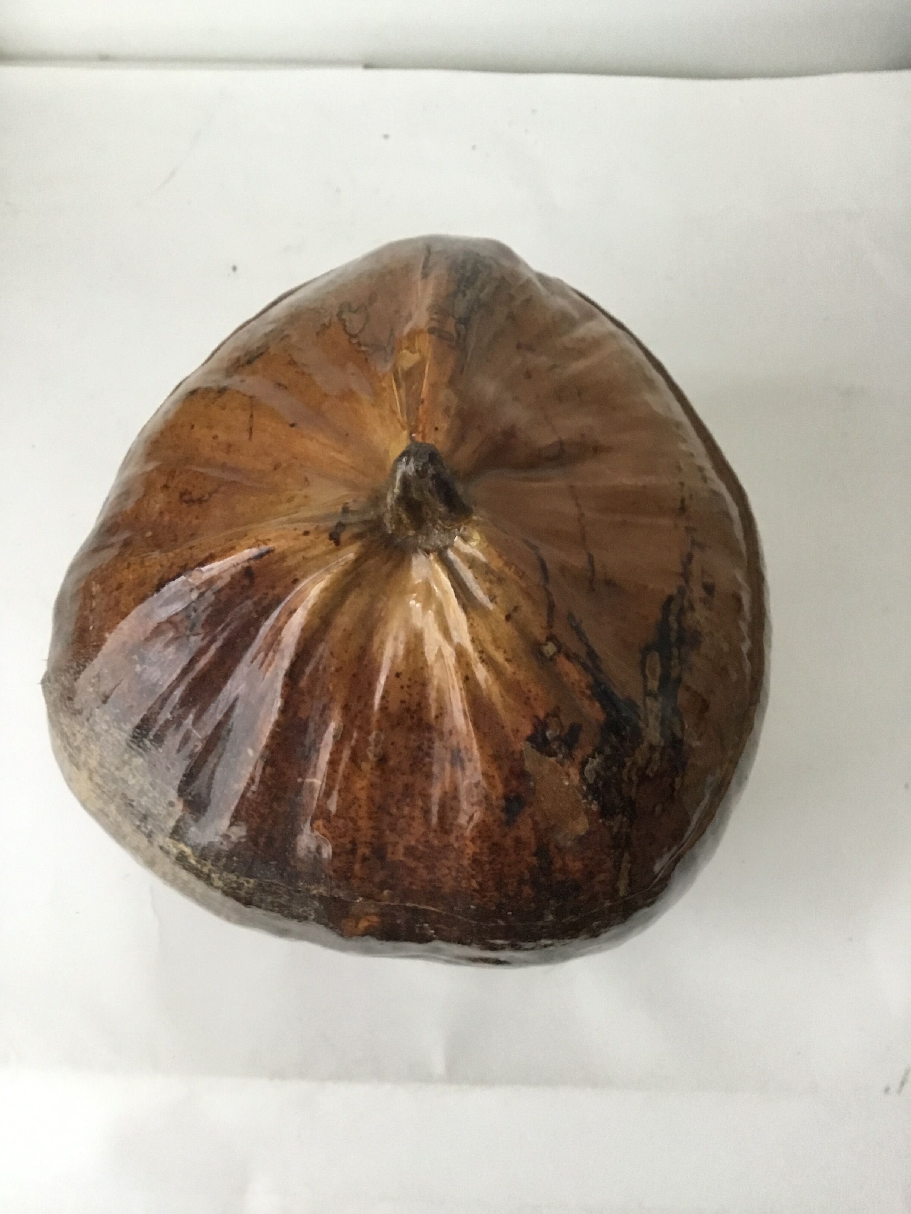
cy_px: 607
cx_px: 456
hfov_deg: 45.4
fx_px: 1088
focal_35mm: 31
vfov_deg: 58.4
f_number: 2.4
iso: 250
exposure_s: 1/25
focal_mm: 3.3
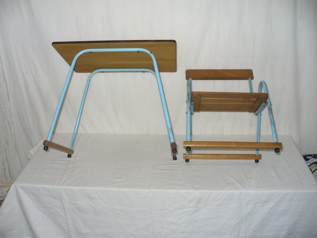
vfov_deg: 38.7
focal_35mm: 37
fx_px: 339
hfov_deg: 50.1
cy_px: 119
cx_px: 158
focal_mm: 6.1
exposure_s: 1/30
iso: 200
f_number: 2.8
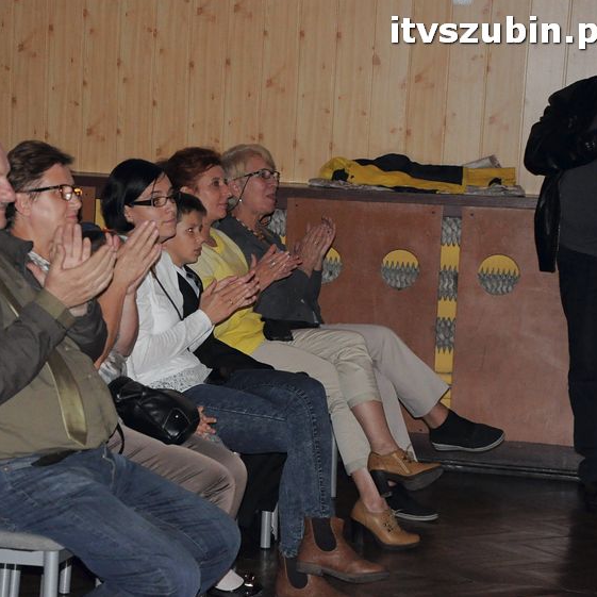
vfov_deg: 15.6
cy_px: 298
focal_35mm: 112
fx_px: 2185
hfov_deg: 15.5
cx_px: 178
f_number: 5.3
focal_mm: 58
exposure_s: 1/60
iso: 2500
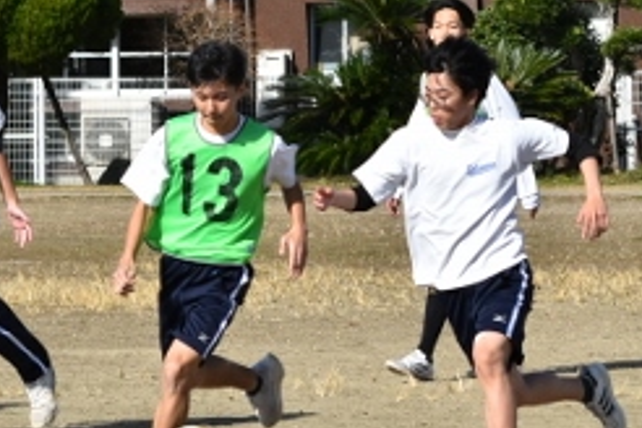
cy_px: 258
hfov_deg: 6.1
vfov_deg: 4.1
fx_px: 5992
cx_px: 243
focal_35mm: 336
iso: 400
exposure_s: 1/1600
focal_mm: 86
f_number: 7.1
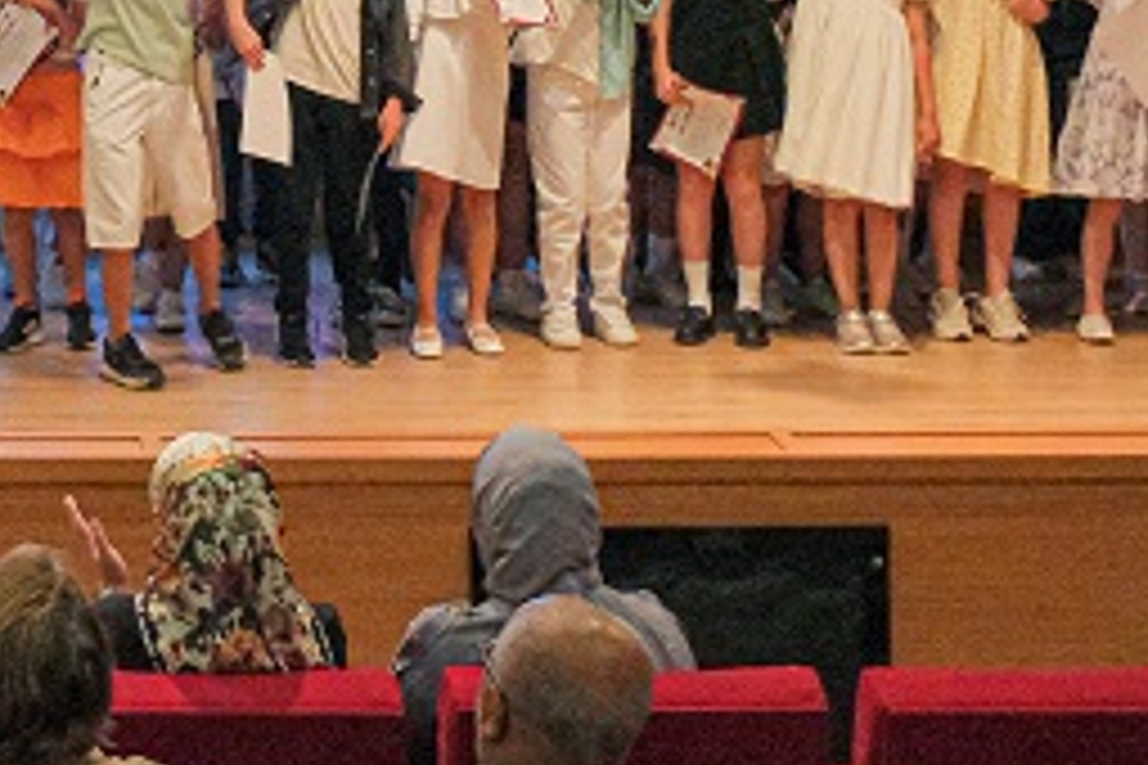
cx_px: -99
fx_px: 3476
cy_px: -261
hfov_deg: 18.1
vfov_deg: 12.2
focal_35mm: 109
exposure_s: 1/640
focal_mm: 24.7
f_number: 4.5
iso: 8000
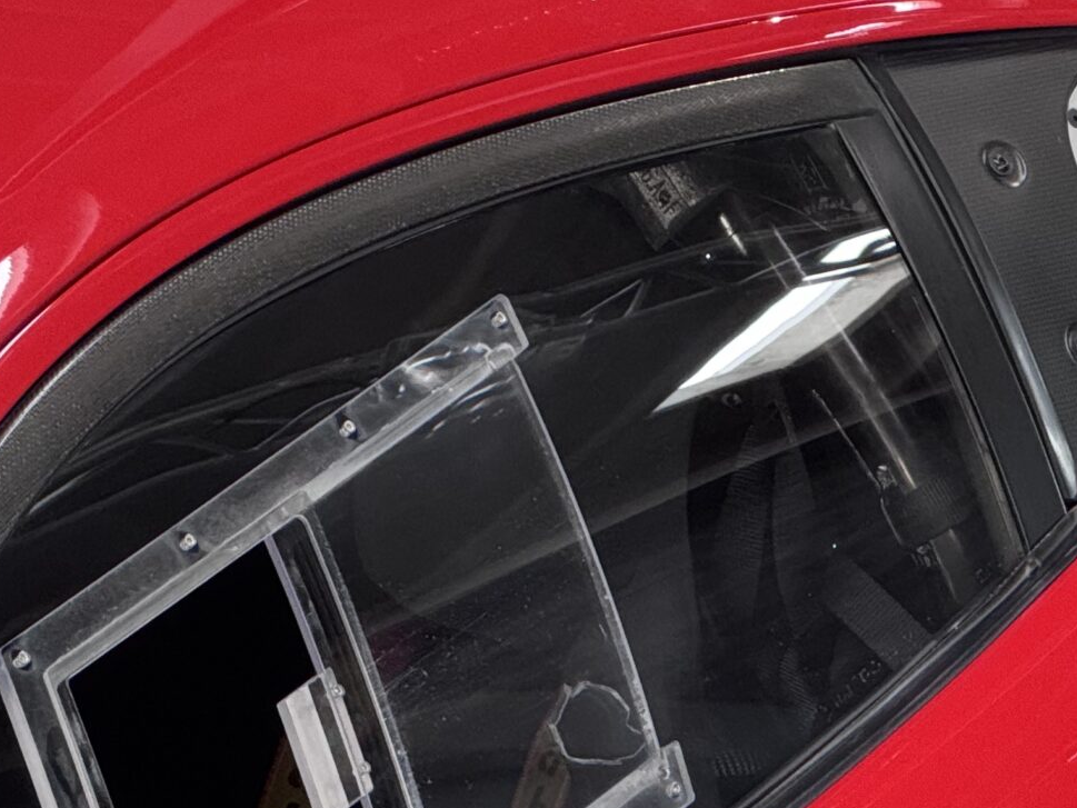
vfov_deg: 4.7
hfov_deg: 6.2
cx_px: 804
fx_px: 9864
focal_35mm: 317
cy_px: 336
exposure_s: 1/33
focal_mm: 15.66
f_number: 2.8
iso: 500
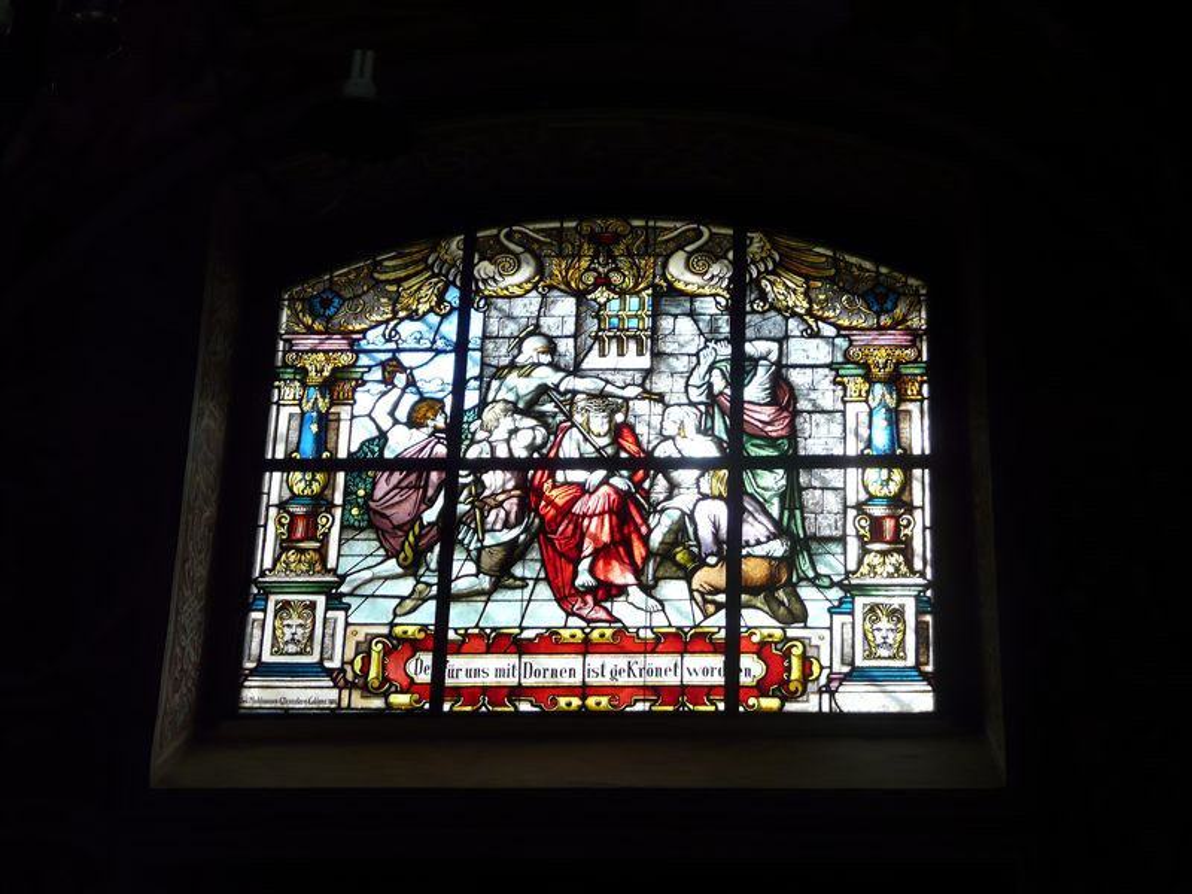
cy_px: 447
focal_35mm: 81
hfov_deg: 24.1
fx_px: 2789
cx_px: 596
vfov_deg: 18.2
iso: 100
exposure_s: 1/50
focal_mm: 13.3
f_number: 3.2
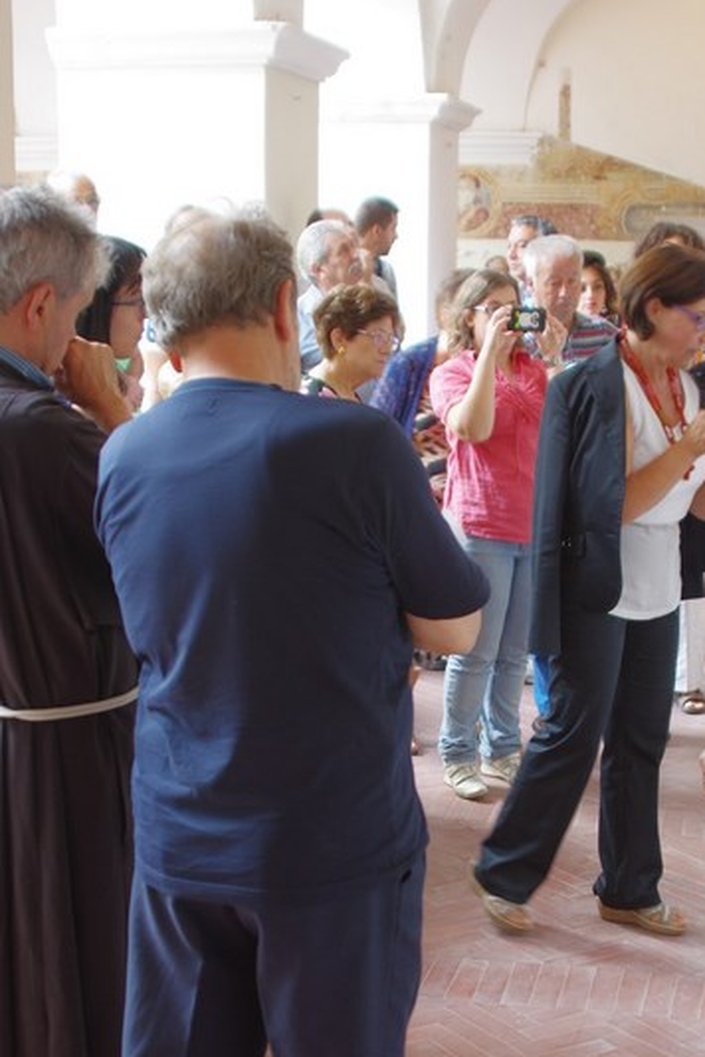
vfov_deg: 33.5
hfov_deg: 23.0
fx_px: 1733
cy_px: 738
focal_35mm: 59
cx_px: 432
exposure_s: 1/30
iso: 400
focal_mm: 28
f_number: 3.5
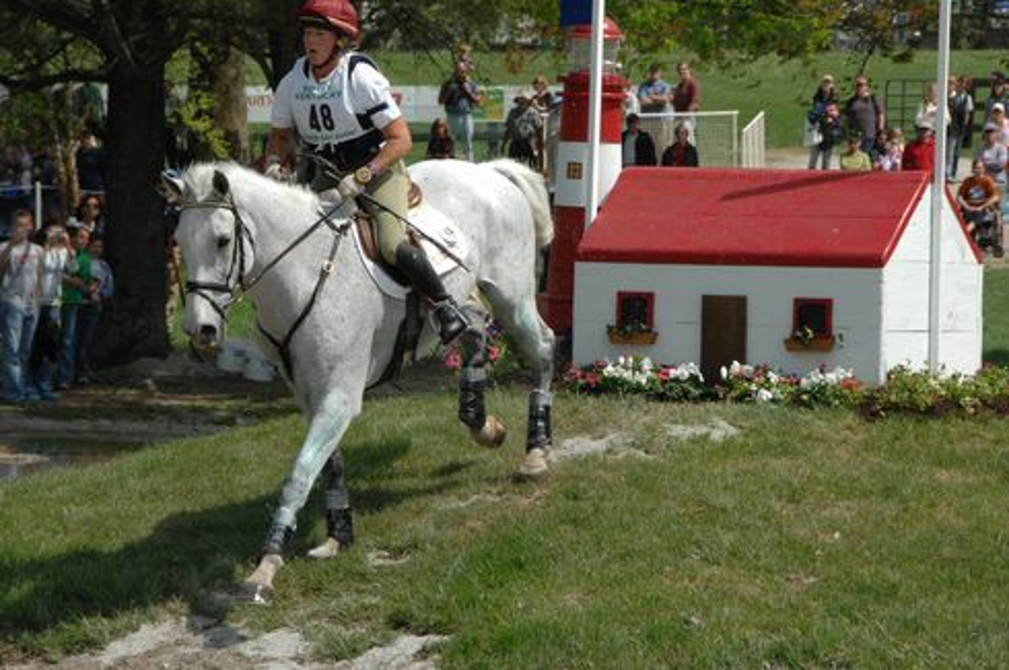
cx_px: 511
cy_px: 271
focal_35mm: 206
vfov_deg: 6.7
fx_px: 5755
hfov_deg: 10.0
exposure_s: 1/1000
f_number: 9
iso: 500
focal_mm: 105
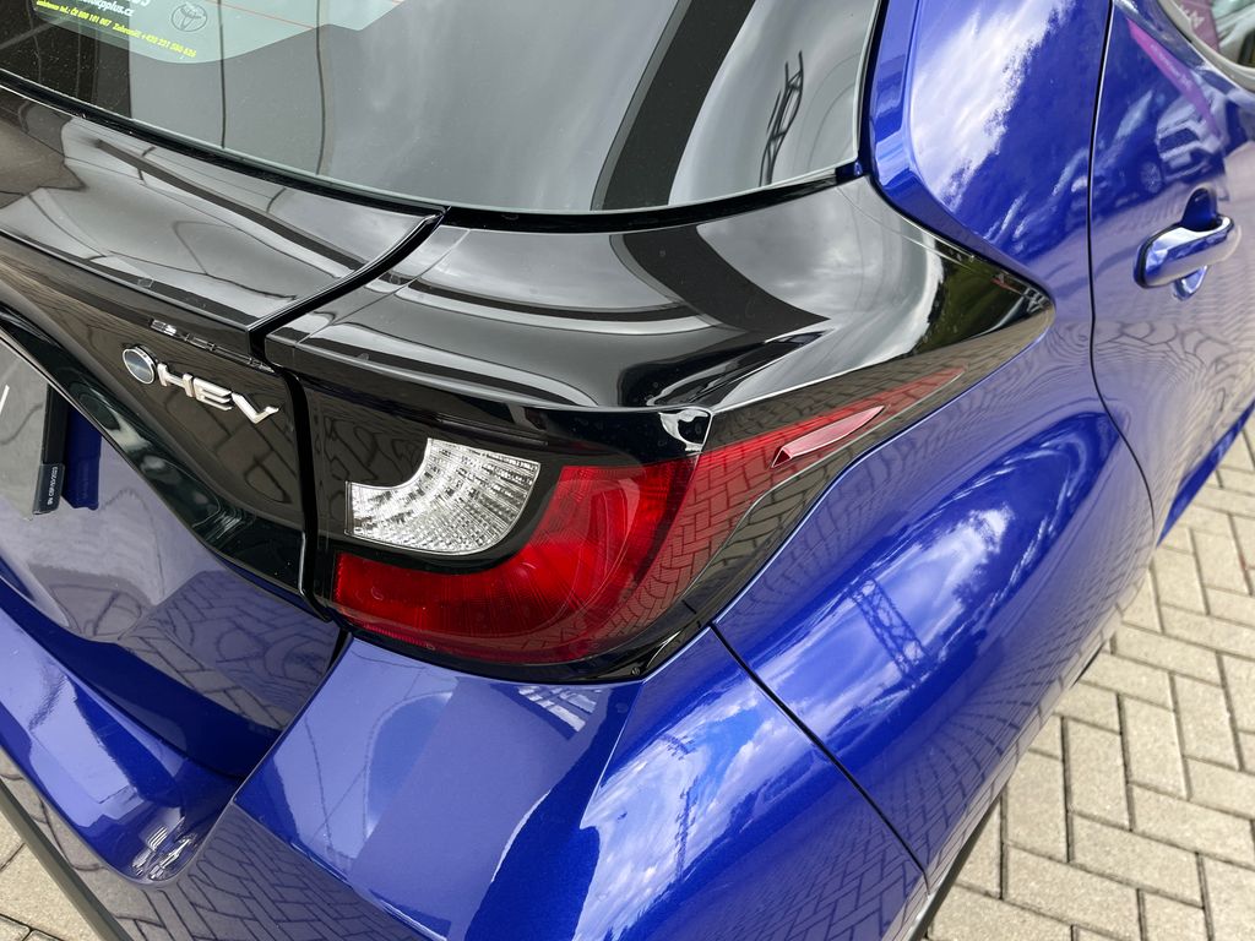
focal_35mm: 26
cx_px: 628
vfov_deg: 53.1
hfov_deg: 67.3
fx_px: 943
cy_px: 470
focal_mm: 5.1
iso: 50
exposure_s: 1/121
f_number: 1.6
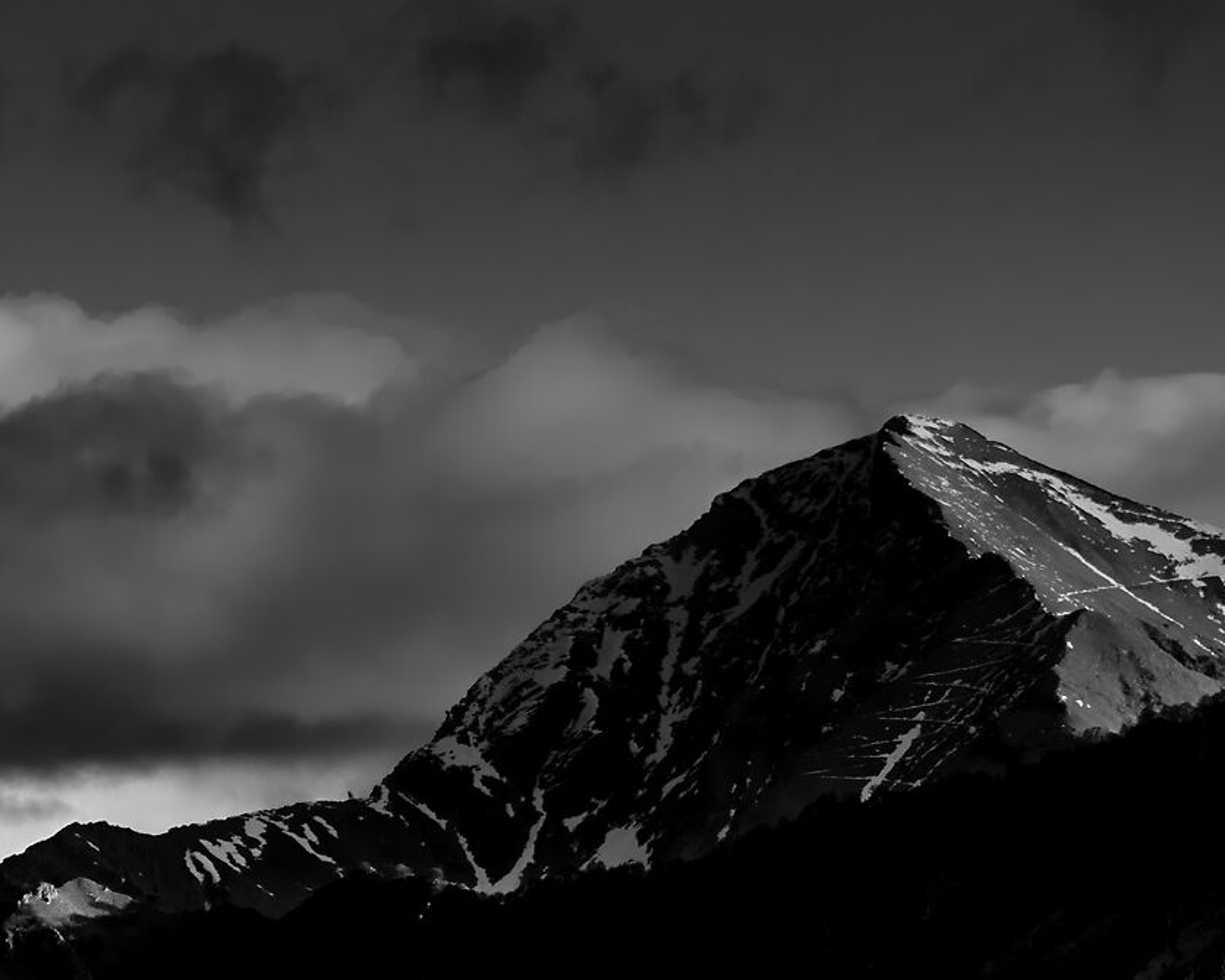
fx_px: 19544
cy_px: 785
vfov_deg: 2.9
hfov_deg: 3.6
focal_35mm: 539
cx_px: 268
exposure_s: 1/100
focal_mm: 200
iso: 100
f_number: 11
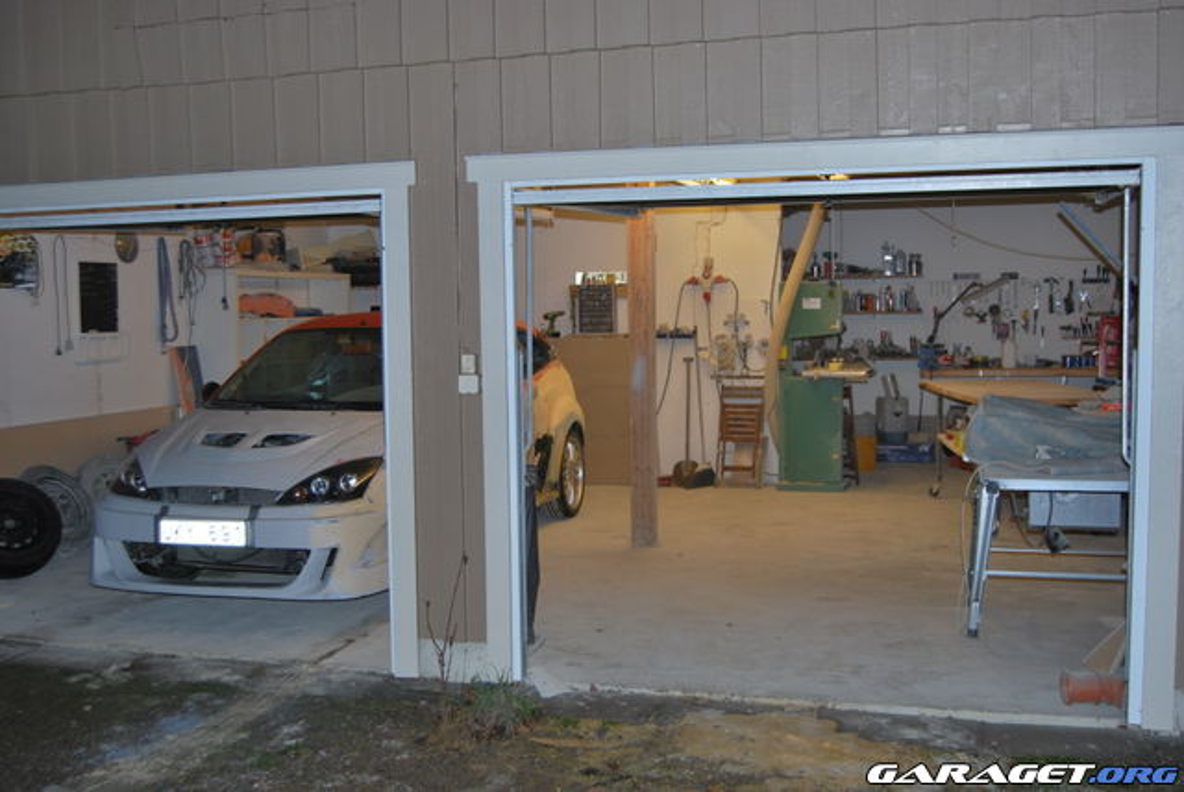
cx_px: 592
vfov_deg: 34.3
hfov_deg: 49.5
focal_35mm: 39
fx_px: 1284
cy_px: 396
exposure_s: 1/60
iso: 200
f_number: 4
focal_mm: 26
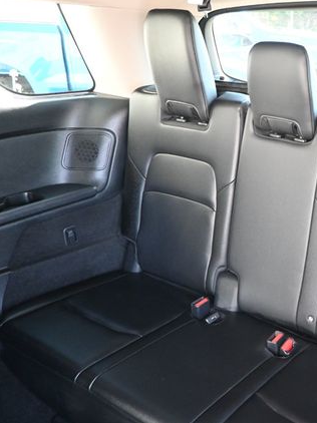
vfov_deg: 52.7
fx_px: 428
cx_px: 304
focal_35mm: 35
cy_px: 210
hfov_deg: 37.1
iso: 3600
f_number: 3.5
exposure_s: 1/60
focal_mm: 16
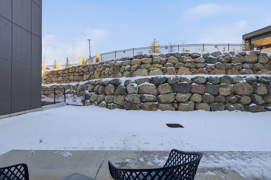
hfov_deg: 90.0
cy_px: 81
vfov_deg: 67.2
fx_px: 135
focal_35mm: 18
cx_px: 135
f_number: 9
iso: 250
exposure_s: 1/500
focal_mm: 16
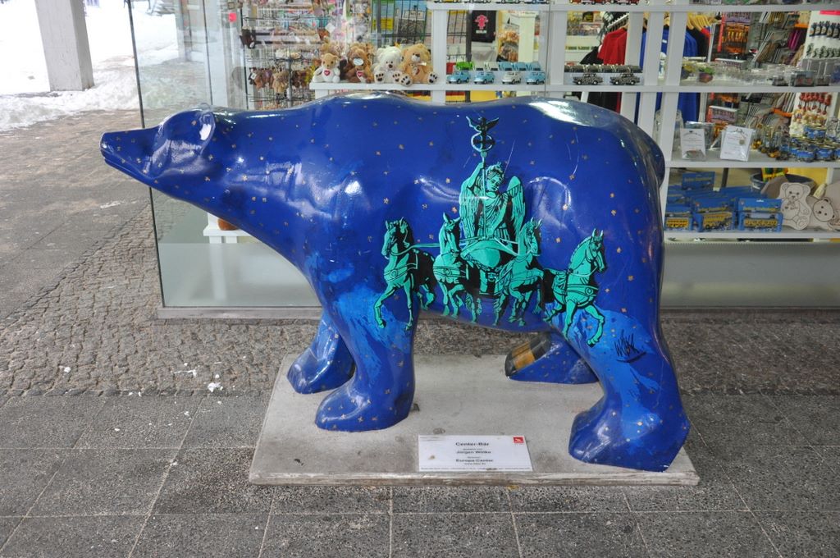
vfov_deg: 36.8
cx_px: 420
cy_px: 279
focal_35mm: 36
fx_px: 839
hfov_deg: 53.2
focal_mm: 24
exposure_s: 1/80
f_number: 3.8
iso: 800
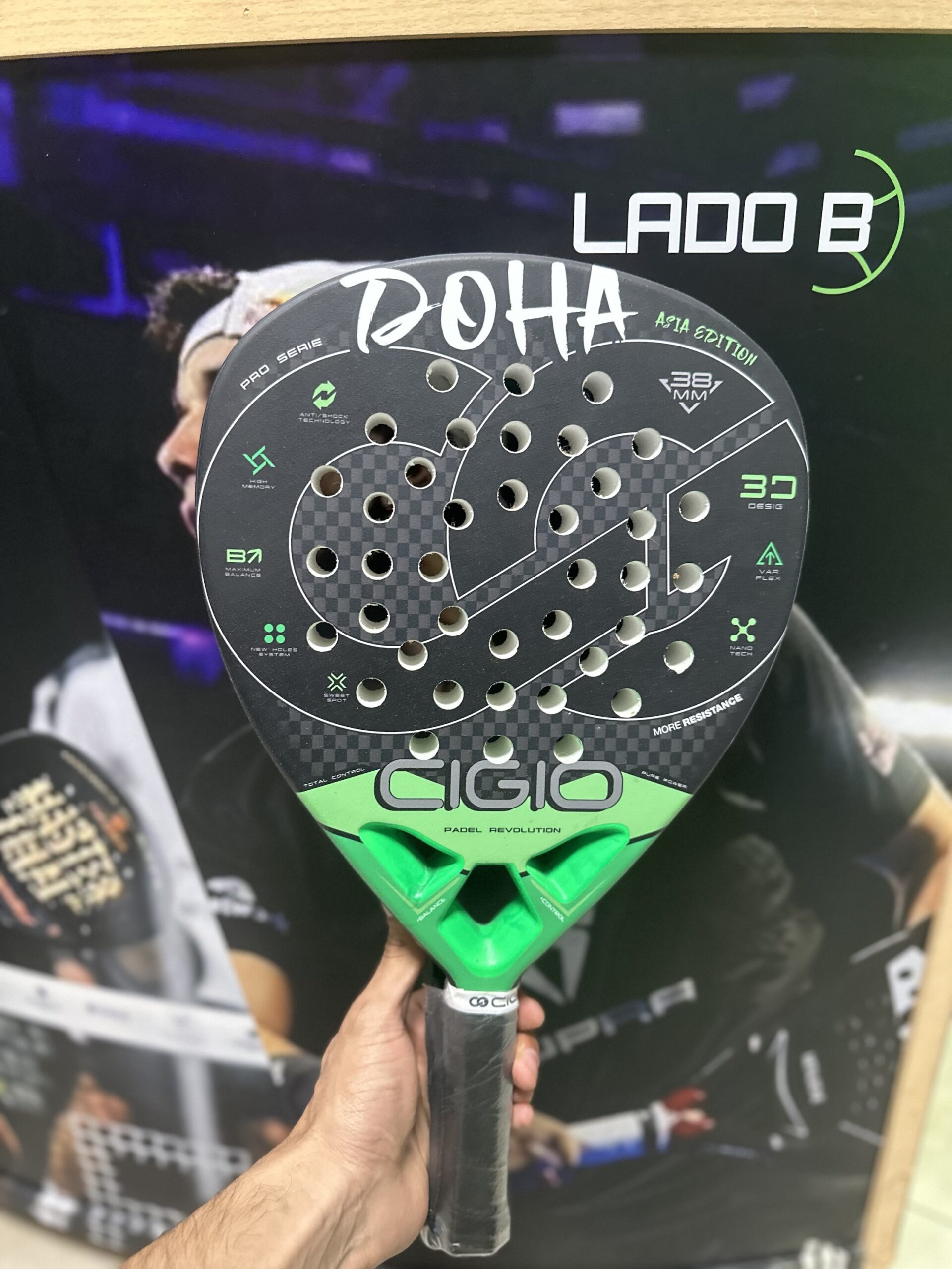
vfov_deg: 71.6
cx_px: 476
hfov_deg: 56.8
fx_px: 880
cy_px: 634
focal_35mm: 24
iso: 640
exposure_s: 1/60
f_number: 1.78
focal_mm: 6.86
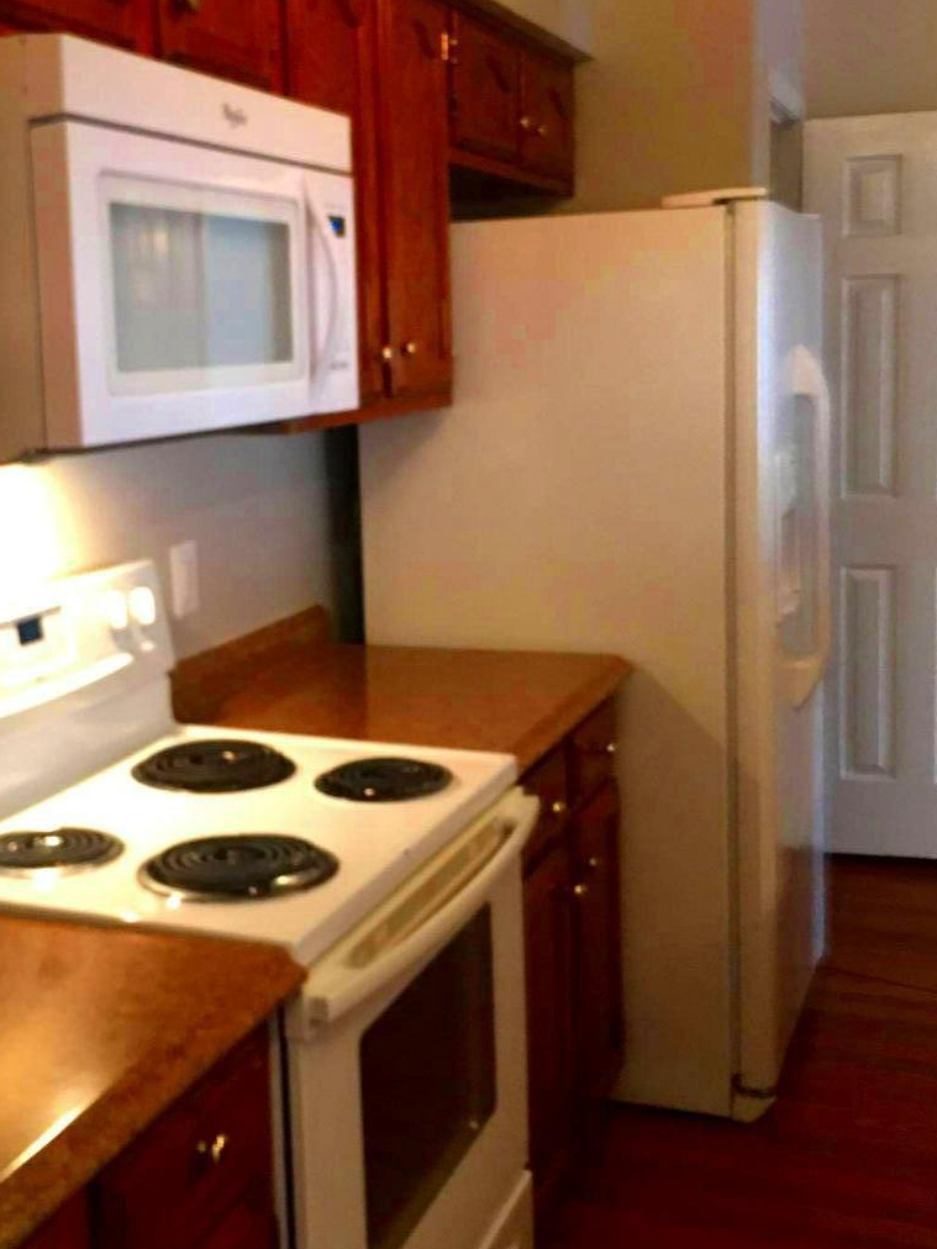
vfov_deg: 42.9
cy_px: 576
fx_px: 1588
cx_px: 363
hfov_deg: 32.7
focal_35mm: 44
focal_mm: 4.15
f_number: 2.2
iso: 80
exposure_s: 1/10
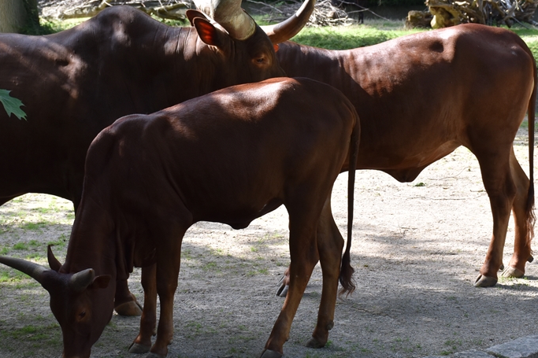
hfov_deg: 18.9
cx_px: 250
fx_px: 1614
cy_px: 109
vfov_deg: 12.7
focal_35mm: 108
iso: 400
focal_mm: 48
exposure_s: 1/250
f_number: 8
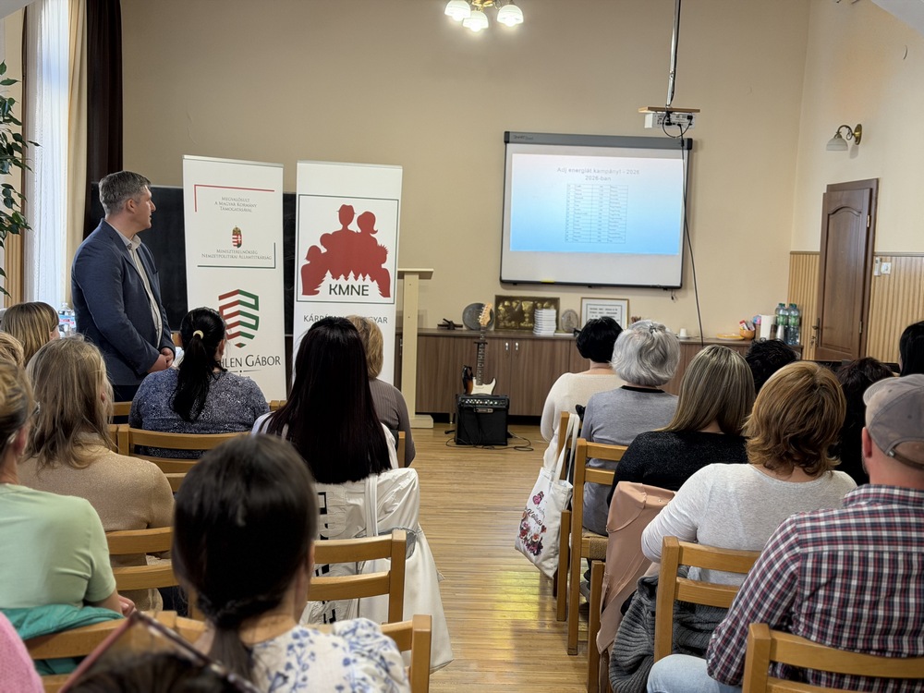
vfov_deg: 30.3
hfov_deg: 39.7
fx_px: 1281
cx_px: 462
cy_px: 346
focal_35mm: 48
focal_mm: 6.76
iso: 320
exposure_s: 1/120
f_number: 1.78
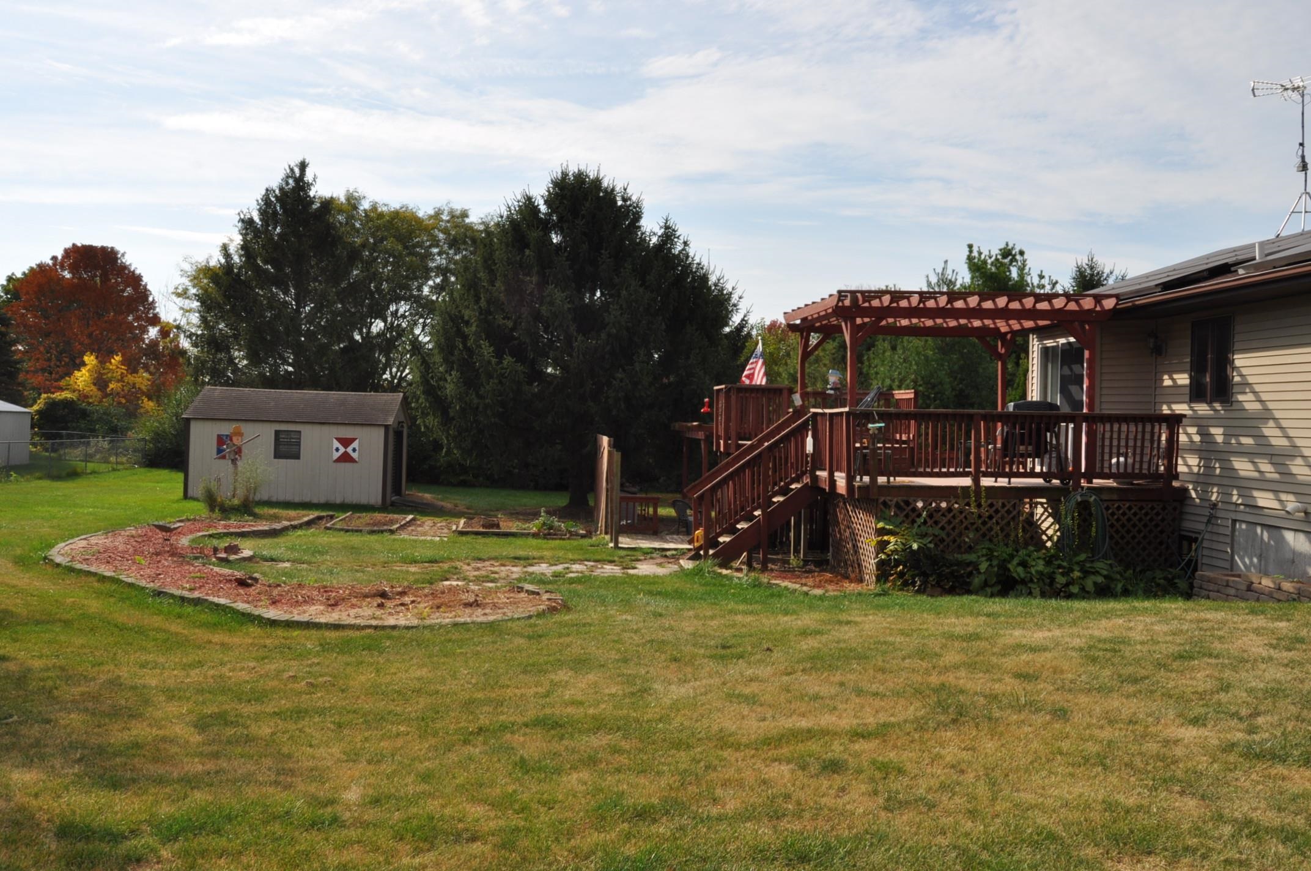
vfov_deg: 39.9
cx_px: 656
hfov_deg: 57.3
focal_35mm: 33
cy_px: 436
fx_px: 1200
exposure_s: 1/200
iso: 200
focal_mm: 22
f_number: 16
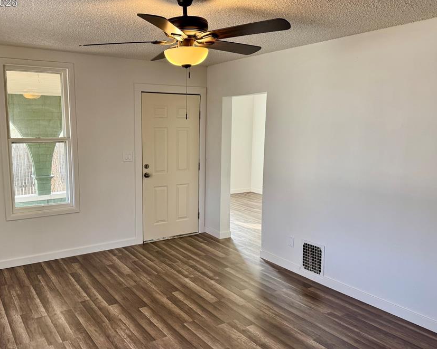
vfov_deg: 49.9
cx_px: 184
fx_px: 375
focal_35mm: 29
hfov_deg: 60.2
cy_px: 180
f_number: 1.78
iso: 125
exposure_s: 1/121
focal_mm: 6.76
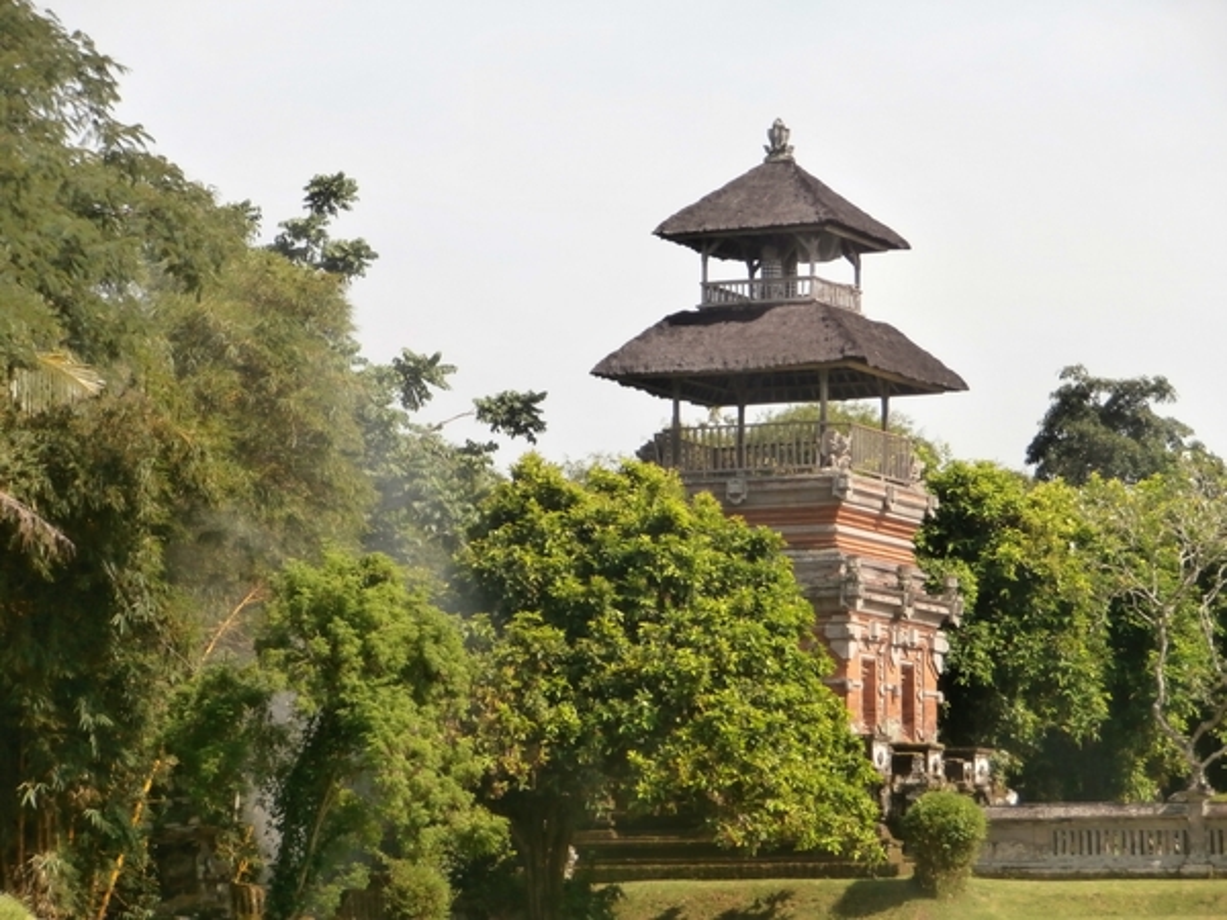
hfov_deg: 14.4
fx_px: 4856
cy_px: 460
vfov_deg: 10.8
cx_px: 614
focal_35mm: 137
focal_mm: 24.17
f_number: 5.7
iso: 100
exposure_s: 1/400
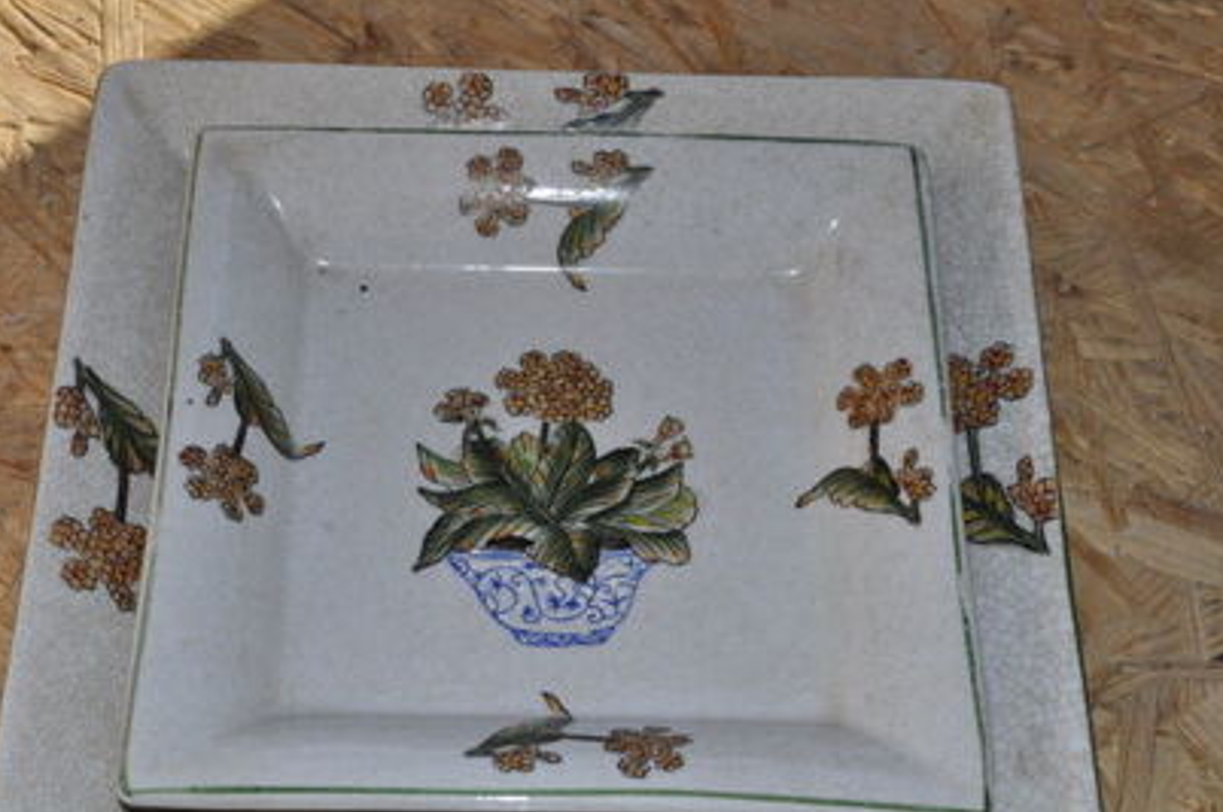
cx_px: 523
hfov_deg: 29.6
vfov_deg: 19.9
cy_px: 482
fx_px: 2307
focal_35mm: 68
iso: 200
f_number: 13
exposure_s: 1/180
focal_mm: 38
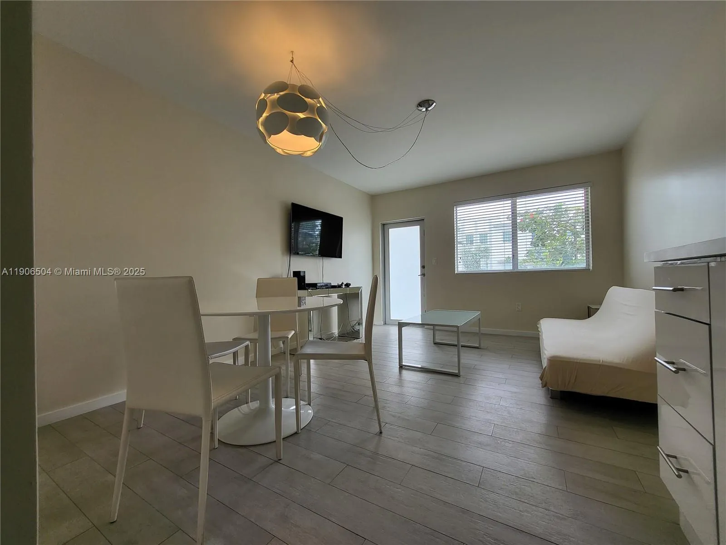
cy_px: 272
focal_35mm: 13
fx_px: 273
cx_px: 363
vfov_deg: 89.9
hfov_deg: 106.2
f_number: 2.2
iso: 64
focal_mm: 1.74
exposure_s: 1/120
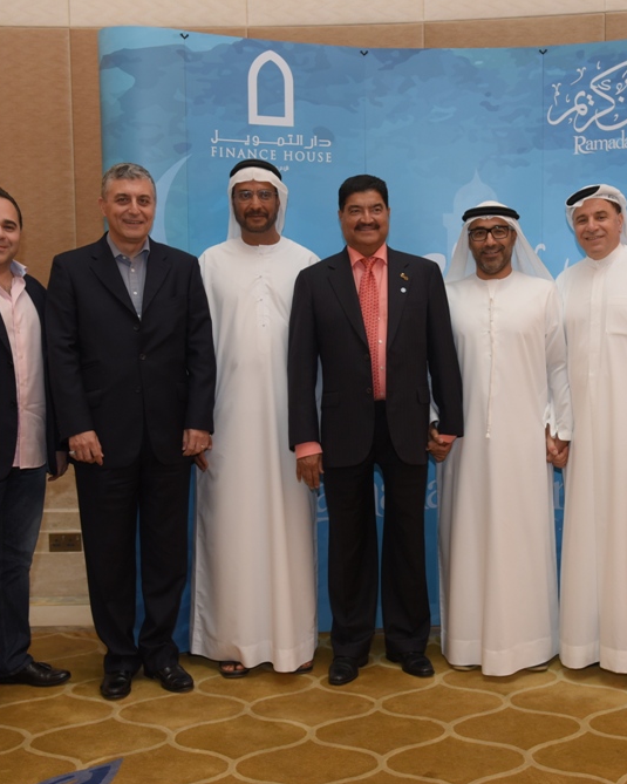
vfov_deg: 40.3
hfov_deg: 32.5
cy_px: 390
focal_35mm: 46
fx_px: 1067
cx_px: 414
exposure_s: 1/80
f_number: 3.5
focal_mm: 32
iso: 1250
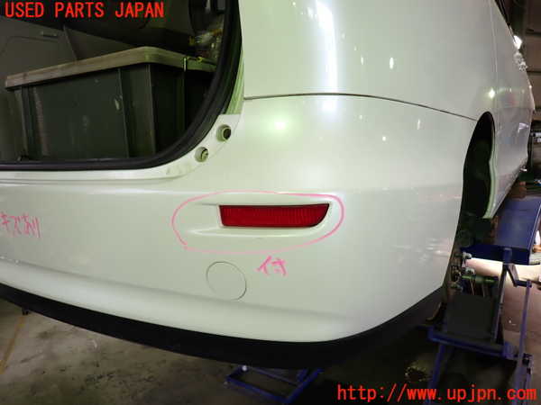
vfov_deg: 54.9
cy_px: 202
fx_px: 391
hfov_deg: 69.4
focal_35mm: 25
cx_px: 270
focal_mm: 4.5
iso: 100
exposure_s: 1/60
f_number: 2
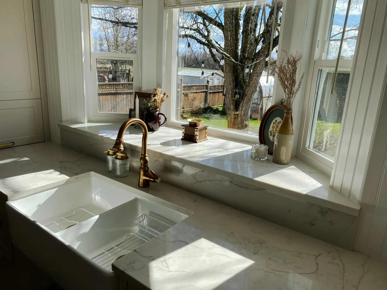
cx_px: 194
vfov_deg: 53.1
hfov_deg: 67.3
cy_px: 145
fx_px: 291
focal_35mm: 26
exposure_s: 1/750
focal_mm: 4.25
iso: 32
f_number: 1.8
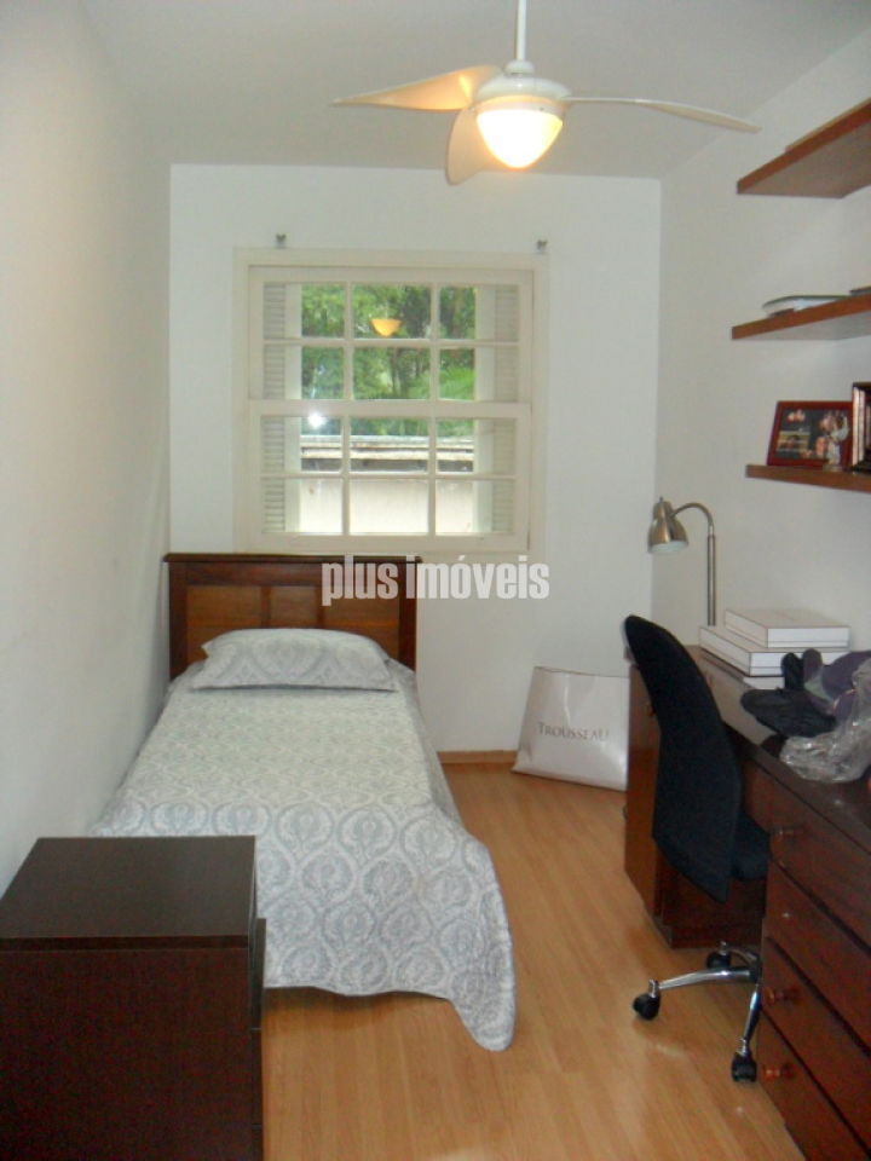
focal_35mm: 35
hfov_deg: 40.7
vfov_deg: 52.6
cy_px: 580
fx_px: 1174
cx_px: 436
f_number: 3
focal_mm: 6.3
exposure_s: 1/45
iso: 200
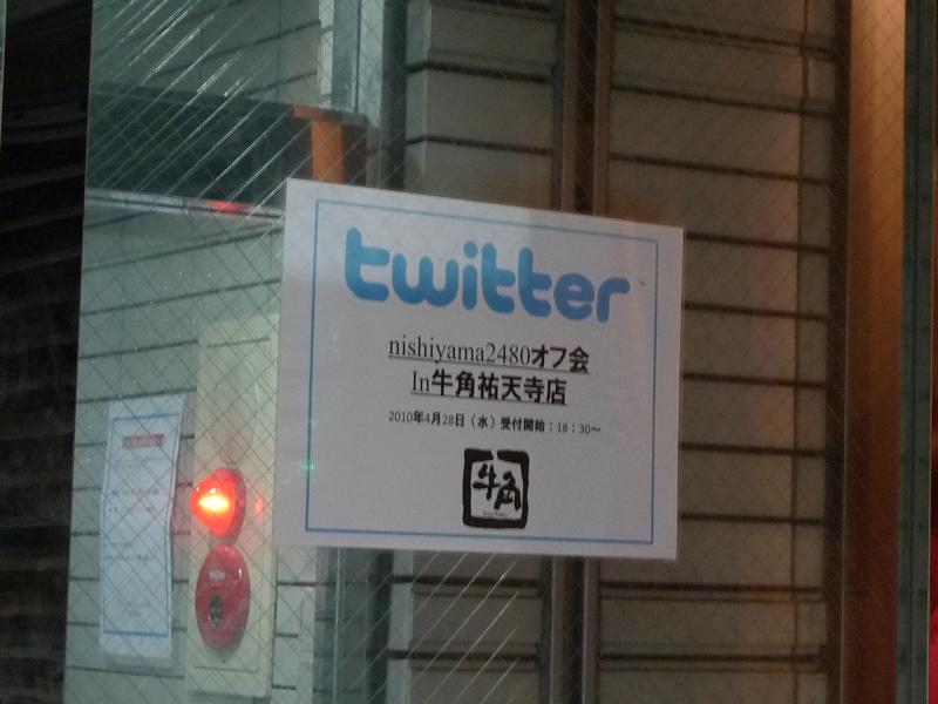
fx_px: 2927
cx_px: 469
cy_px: 352
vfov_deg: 13.7
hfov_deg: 18.2
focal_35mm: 108
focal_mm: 12.8
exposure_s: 1/13
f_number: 2.8
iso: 400
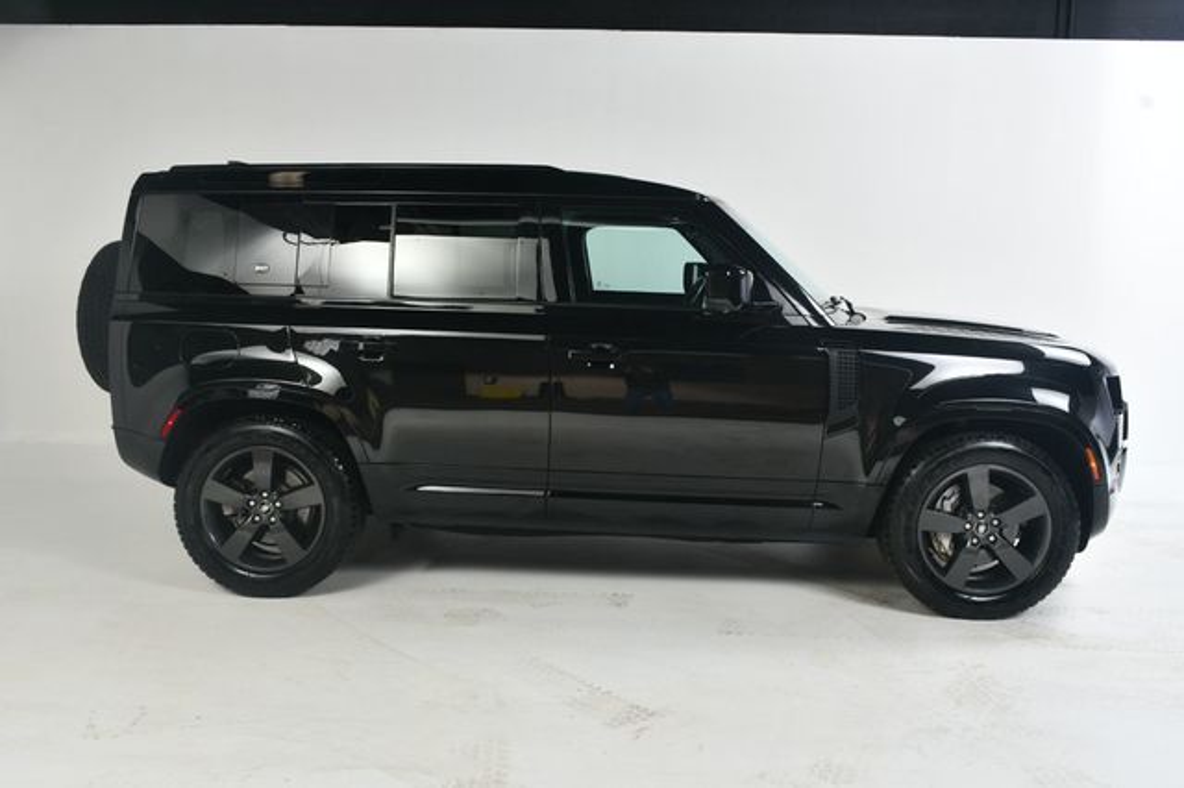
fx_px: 986
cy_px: 394
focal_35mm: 30
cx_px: 592
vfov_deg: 43.6
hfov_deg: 62.0
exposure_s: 1/160
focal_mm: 20
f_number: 10
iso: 100
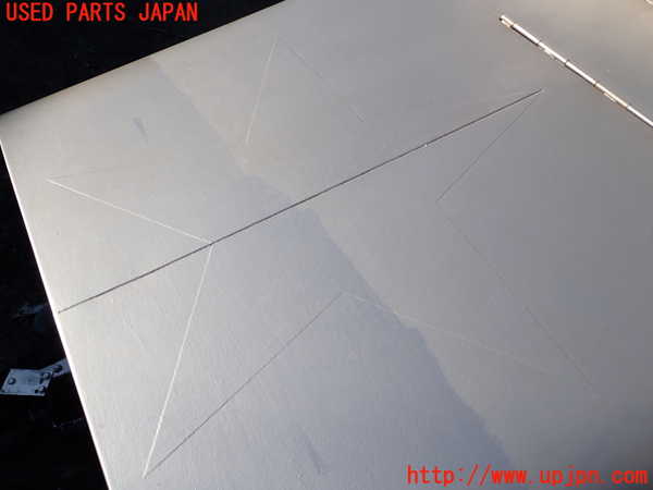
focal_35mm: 30
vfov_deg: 46.8
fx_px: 566
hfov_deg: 60.0
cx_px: 326
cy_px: 245
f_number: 9
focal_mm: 5.4
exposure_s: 1/160
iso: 100
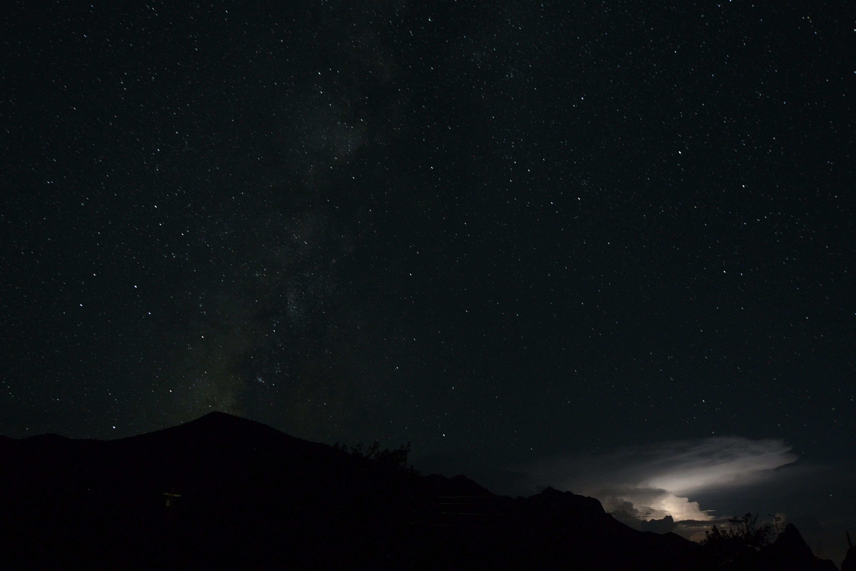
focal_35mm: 30
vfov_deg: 43.6
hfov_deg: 61.9
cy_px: 286
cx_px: 428
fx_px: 713
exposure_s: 30
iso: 640
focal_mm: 15
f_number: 2.8
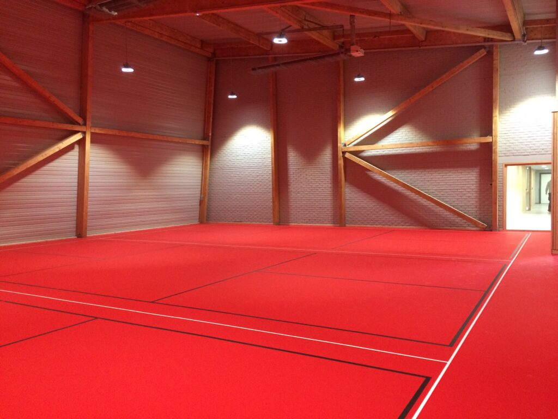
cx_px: 279
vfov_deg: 48.2
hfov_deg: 61.7
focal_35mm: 29
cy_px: 210
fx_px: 467
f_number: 2.2
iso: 320
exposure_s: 1/33
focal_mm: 4.15
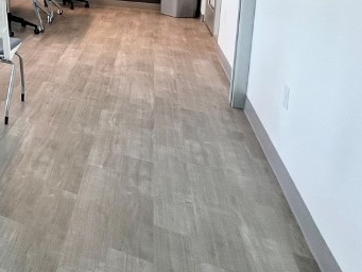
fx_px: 408
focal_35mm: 39
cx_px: -172
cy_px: -33
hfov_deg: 29.8
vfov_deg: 32.1
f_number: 1.8
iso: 32
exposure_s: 1/122
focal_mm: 1.57
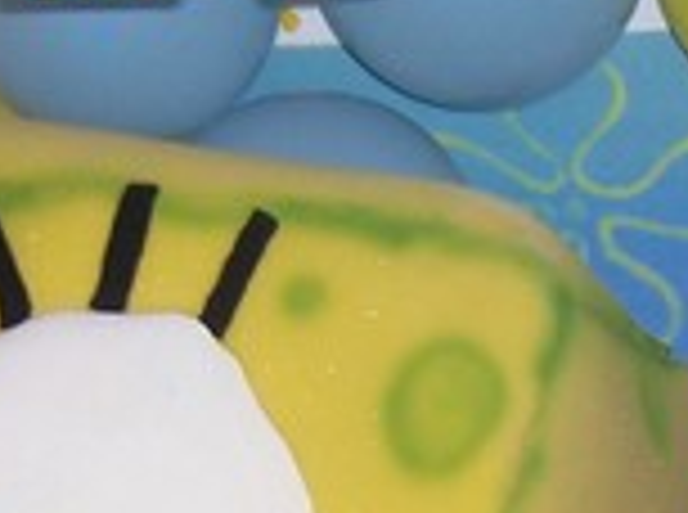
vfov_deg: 9.6
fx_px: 2994
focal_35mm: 151
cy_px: 698
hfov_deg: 12.8
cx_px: 809
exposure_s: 1/60
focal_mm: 6.2
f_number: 2.8
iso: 80
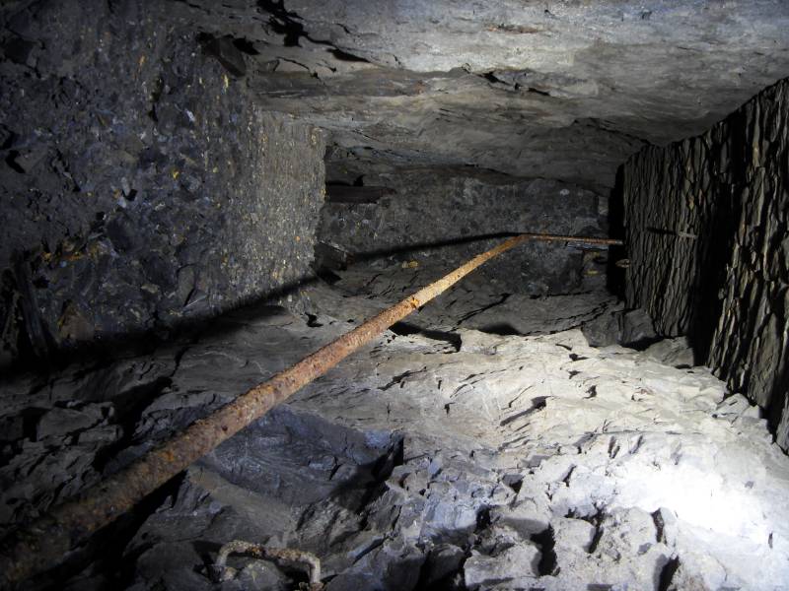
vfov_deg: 36.8
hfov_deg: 47.9
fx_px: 889
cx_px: 394
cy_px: 296
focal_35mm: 39
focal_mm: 6.6
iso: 80
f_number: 3.5
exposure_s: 3
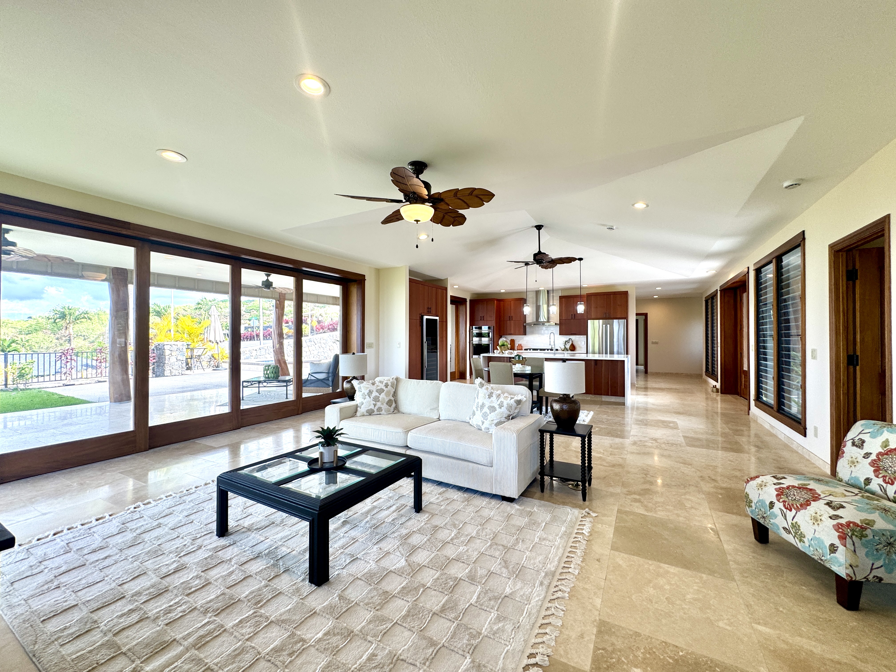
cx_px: 448
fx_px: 362
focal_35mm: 14
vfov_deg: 85.7
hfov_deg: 102.1
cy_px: 336
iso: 64
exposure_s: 1/120
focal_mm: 2.22
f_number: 2.2
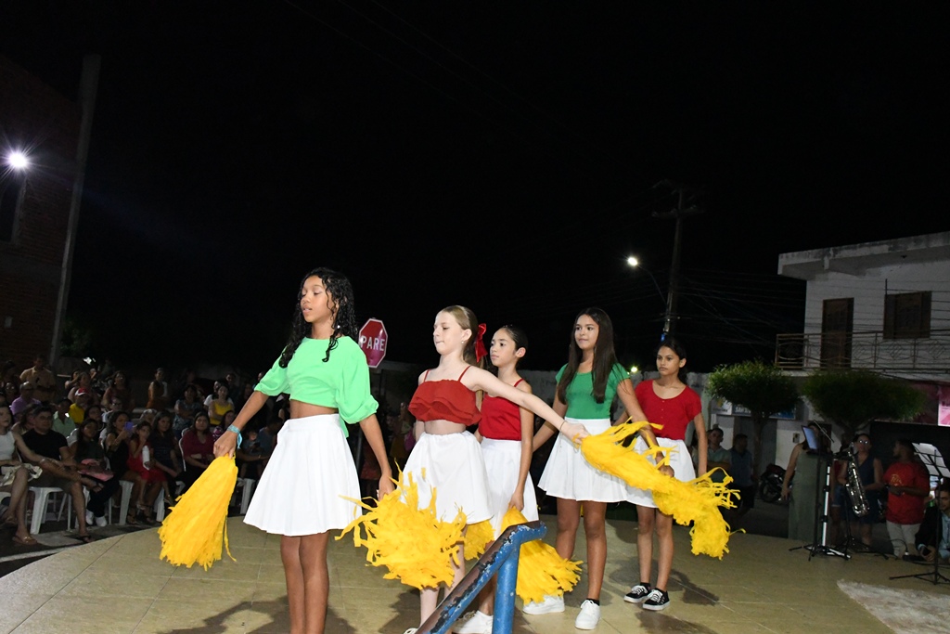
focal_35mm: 30
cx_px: 475
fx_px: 792
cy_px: 317
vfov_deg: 43.6
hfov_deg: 61.9
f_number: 5
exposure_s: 1/200
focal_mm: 20
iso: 12800
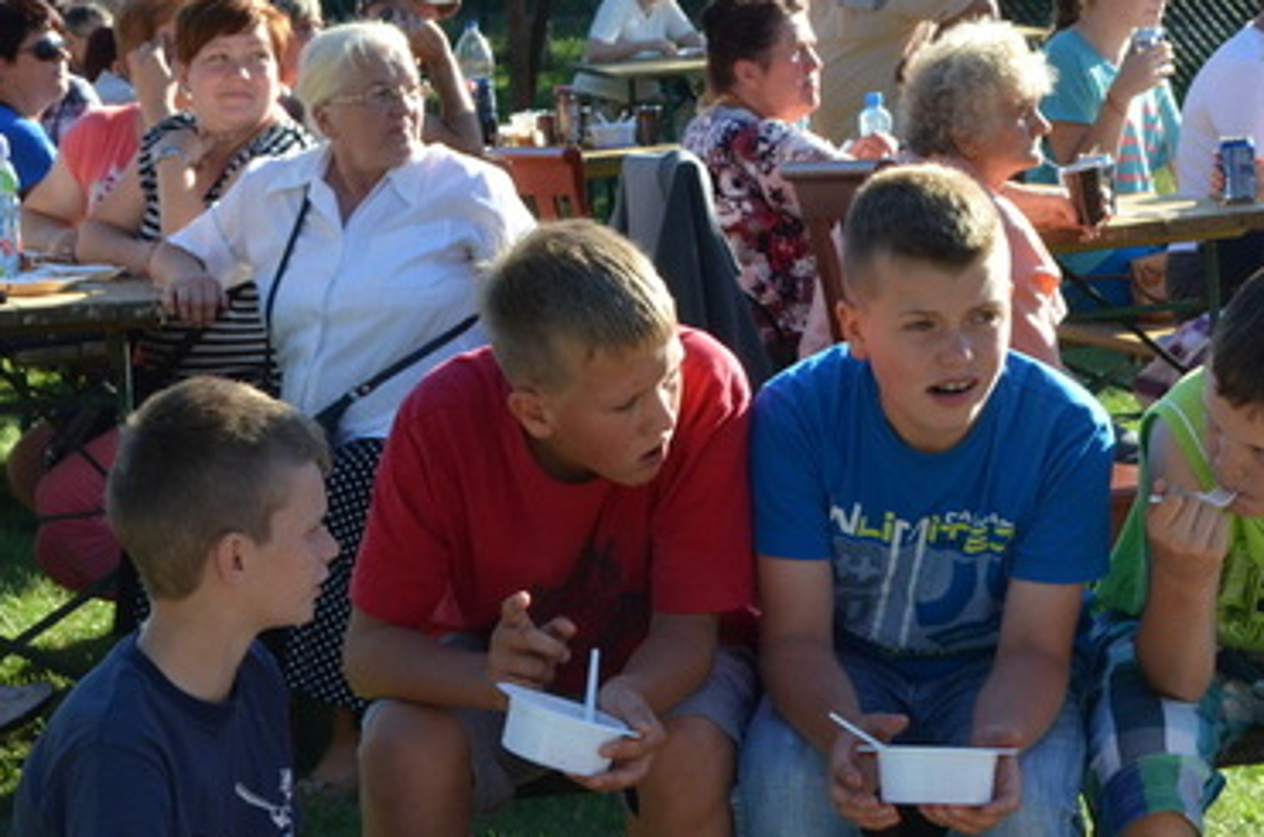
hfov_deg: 17.0
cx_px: 690
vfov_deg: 11.3
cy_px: 485
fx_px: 4239
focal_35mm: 121
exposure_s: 1/400
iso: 800
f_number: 10
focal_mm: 42
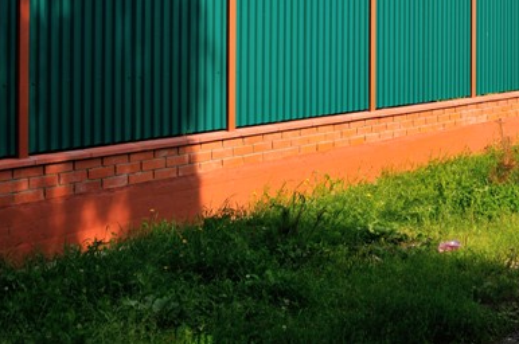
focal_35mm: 84
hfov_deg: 23.8
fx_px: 1209
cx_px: 430
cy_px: -54
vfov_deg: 15.7
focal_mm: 24
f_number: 7.1
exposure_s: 1/400
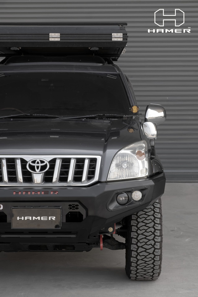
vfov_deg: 24.5
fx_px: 685
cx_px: 99
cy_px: 148
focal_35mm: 83
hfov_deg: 16.5
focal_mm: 55
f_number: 7.1
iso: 160
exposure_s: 1/125
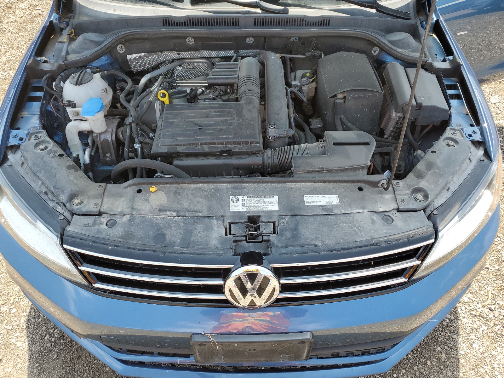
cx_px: 252
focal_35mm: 26
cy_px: 189
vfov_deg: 53.1
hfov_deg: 67.3
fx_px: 379
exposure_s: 1/769
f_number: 1.5
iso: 50
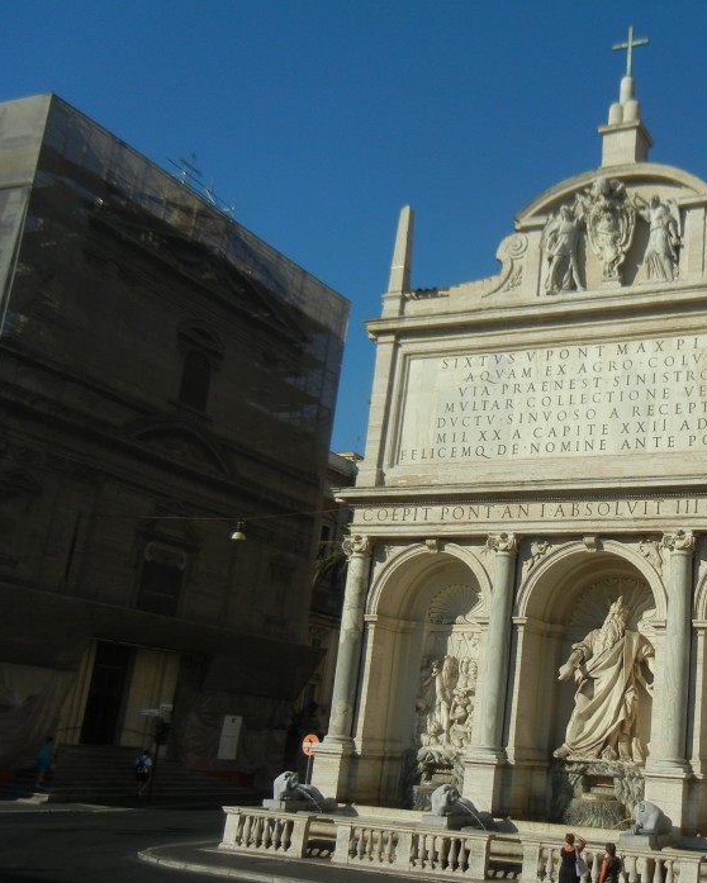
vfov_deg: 42.9
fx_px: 1124
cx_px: 592
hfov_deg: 33.6
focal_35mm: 43
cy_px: 462
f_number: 7
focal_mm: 5.4
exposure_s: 1/700
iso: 160
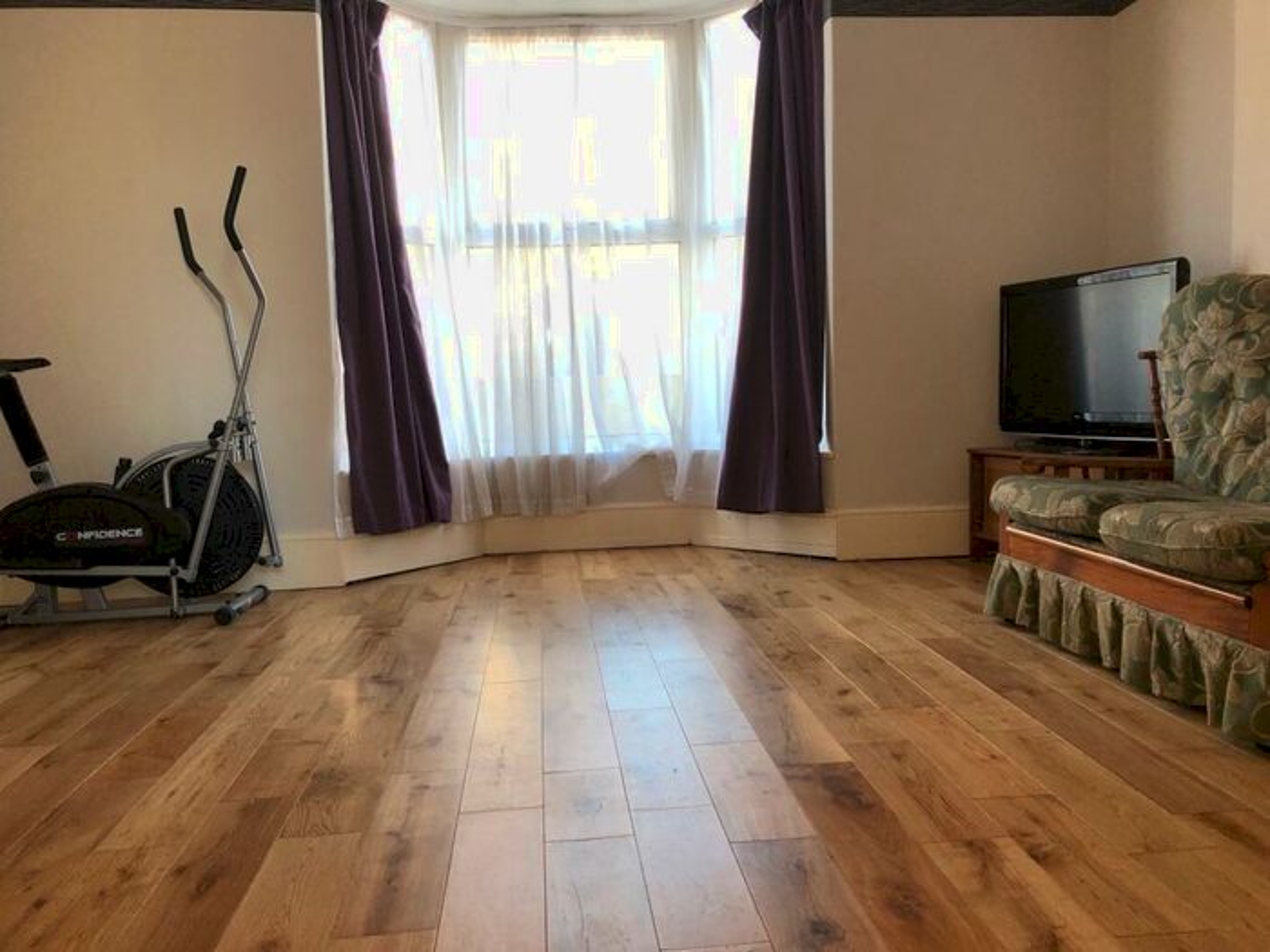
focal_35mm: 28
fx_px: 1027
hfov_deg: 63.4
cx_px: 635
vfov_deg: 49.7
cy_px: 476
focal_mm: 3.99
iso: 25
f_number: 1.8
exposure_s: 1/33
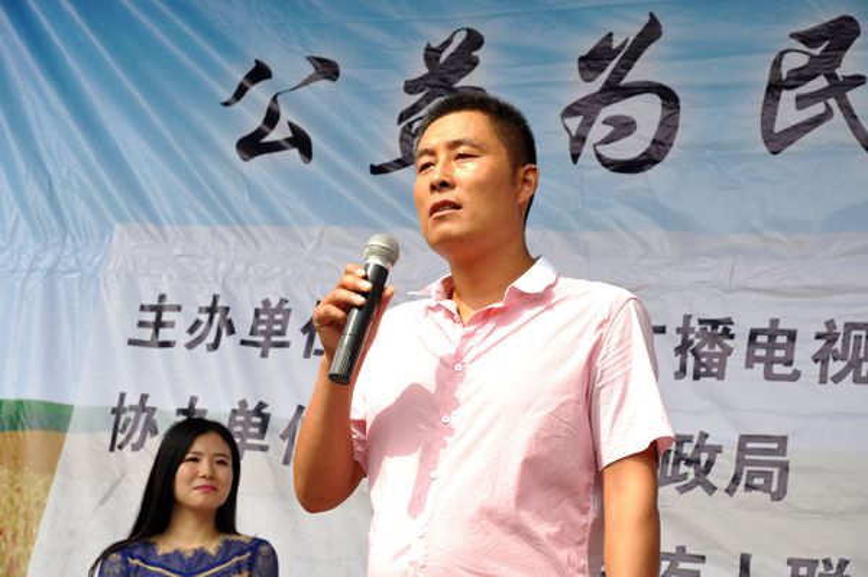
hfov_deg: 19.5
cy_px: 288
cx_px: 434
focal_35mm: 105
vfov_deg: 13.0
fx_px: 2530
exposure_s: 1/250
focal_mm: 70
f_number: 8
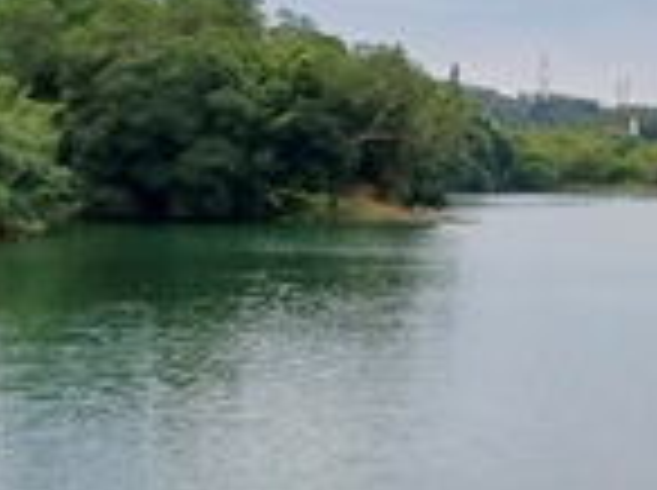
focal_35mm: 103
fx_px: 1952
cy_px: 31
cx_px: 536
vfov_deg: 14.2
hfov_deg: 18.9
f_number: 1.8
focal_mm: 4.6
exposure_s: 1/120
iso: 40
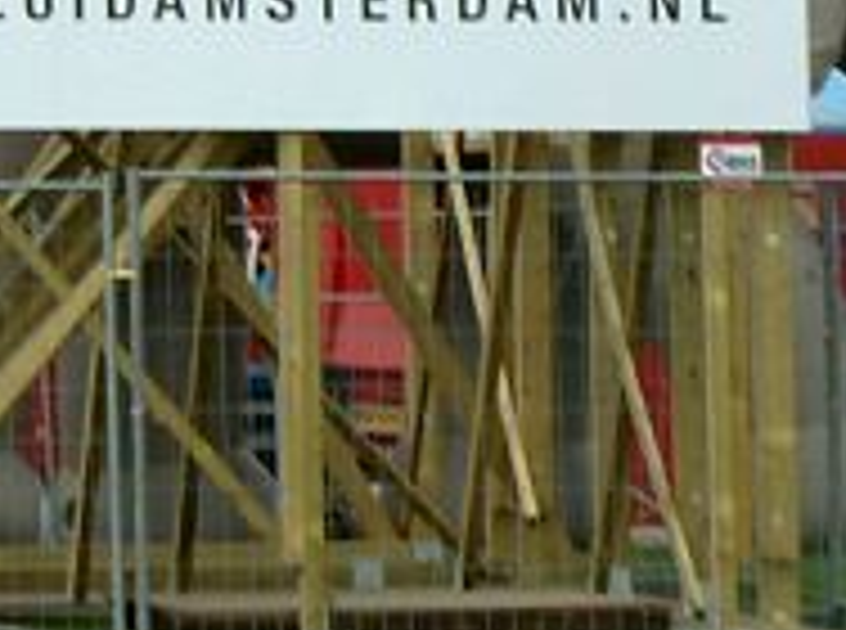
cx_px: -976
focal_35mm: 300
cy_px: -893
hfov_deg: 6.4
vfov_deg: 4.8
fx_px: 7313
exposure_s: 1/80
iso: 80
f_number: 3.9
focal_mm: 9.1
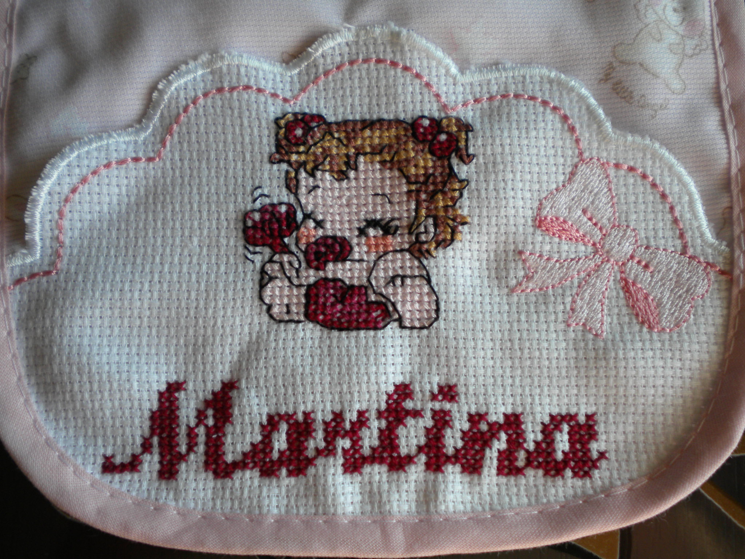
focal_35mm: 35
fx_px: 753
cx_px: 372
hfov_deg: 52.6
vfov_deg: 40.7
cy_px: 280
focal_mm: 6.3
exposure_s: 1/102
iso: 80
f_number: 3.1
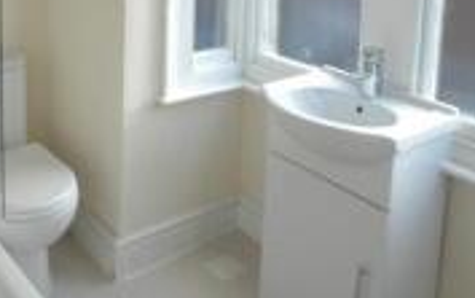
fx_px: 531
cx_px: 107
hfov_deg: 46.1
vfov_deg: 27.9
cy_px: -47
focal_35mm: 41
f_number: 22
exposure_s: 1/8
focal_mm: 10
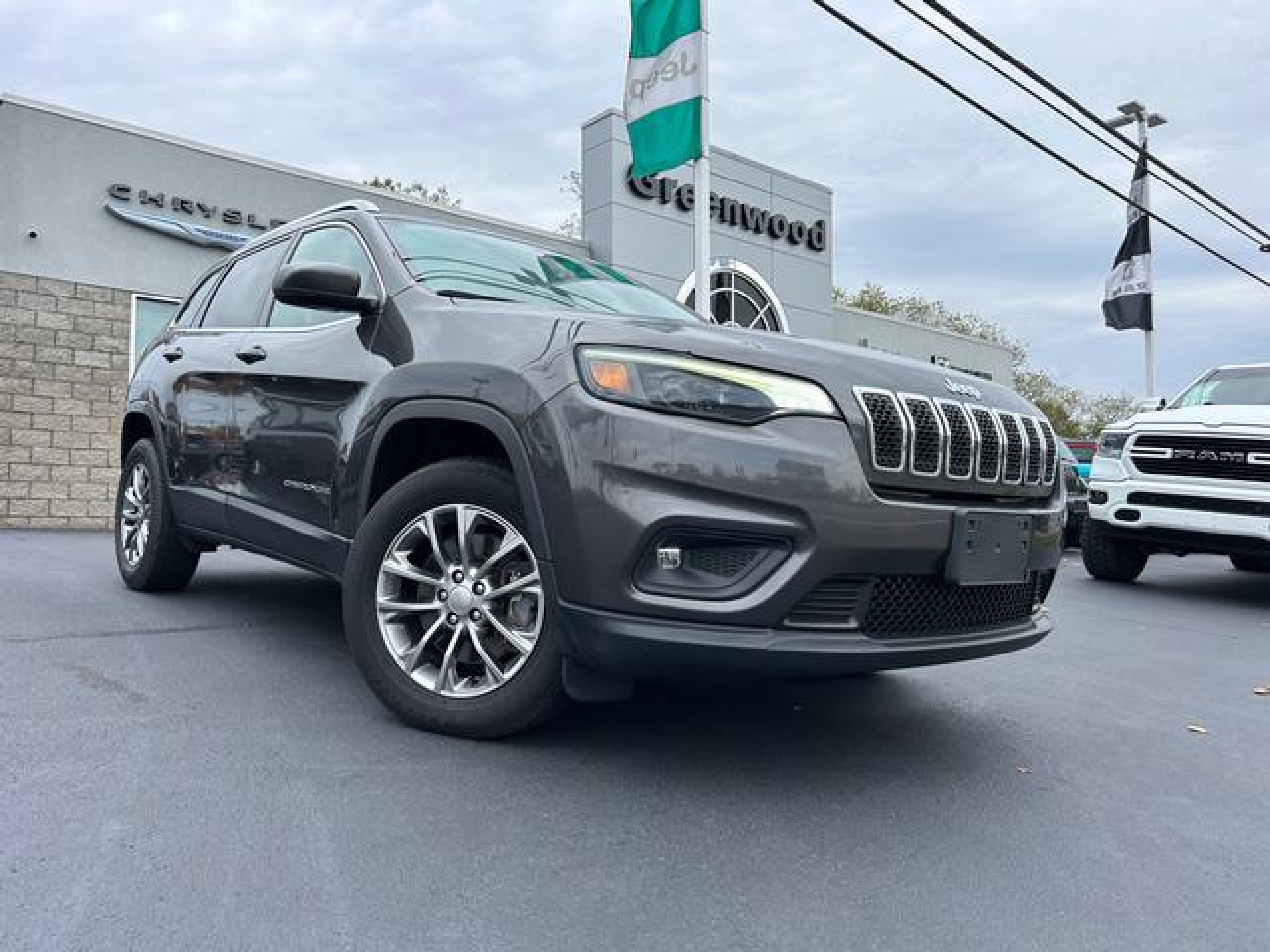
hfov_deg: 67.3
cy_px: 476
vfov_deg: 53.1
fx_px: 954
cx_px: 635
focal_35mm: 26
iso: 50
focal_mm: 5.7
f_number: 1.5
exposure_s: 1/1361
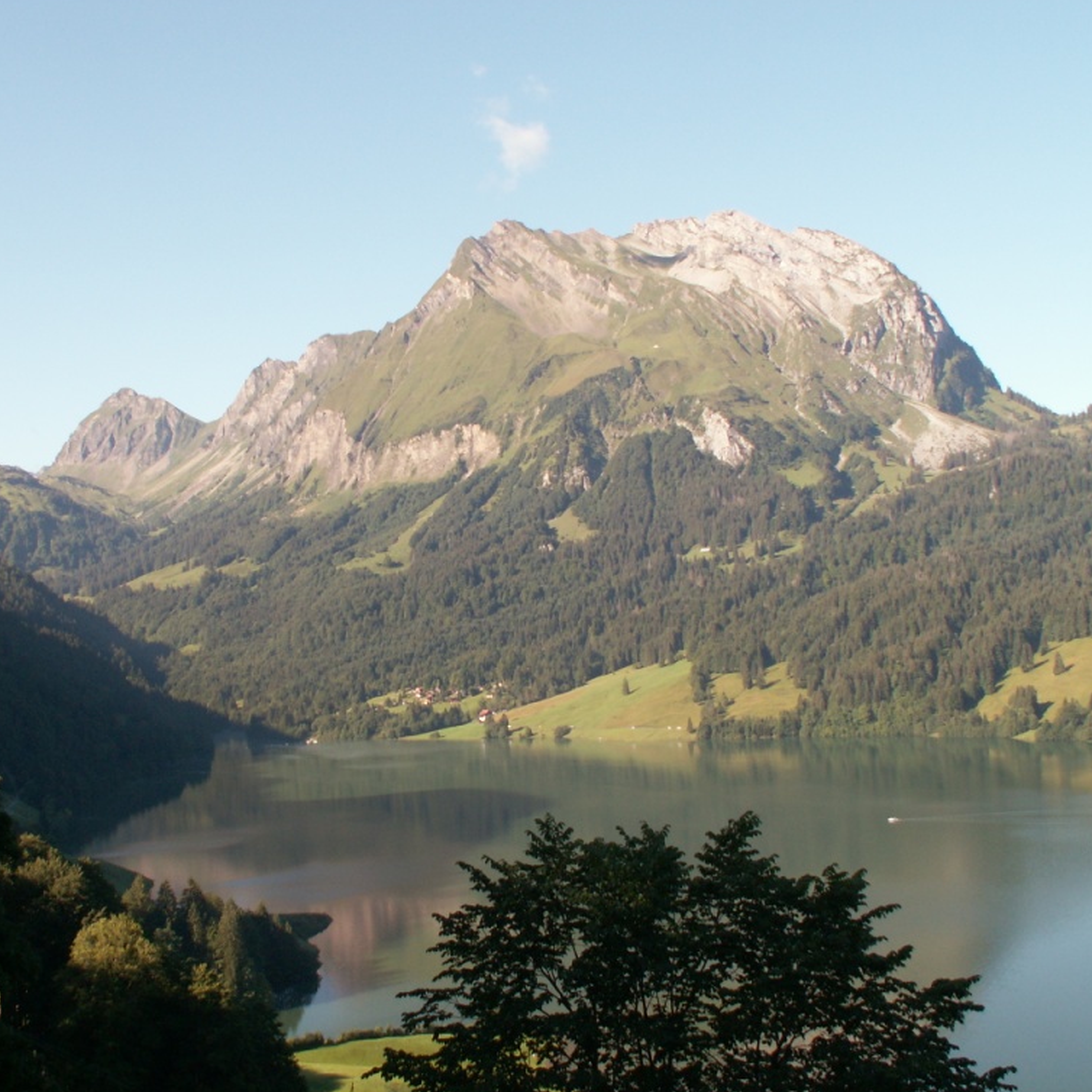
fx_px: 1499
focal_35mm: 42
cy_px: 540
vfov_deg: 40.0
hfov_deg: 39.9
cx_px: 456
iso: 50
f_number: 5
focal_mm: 5.86
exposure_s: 1/125
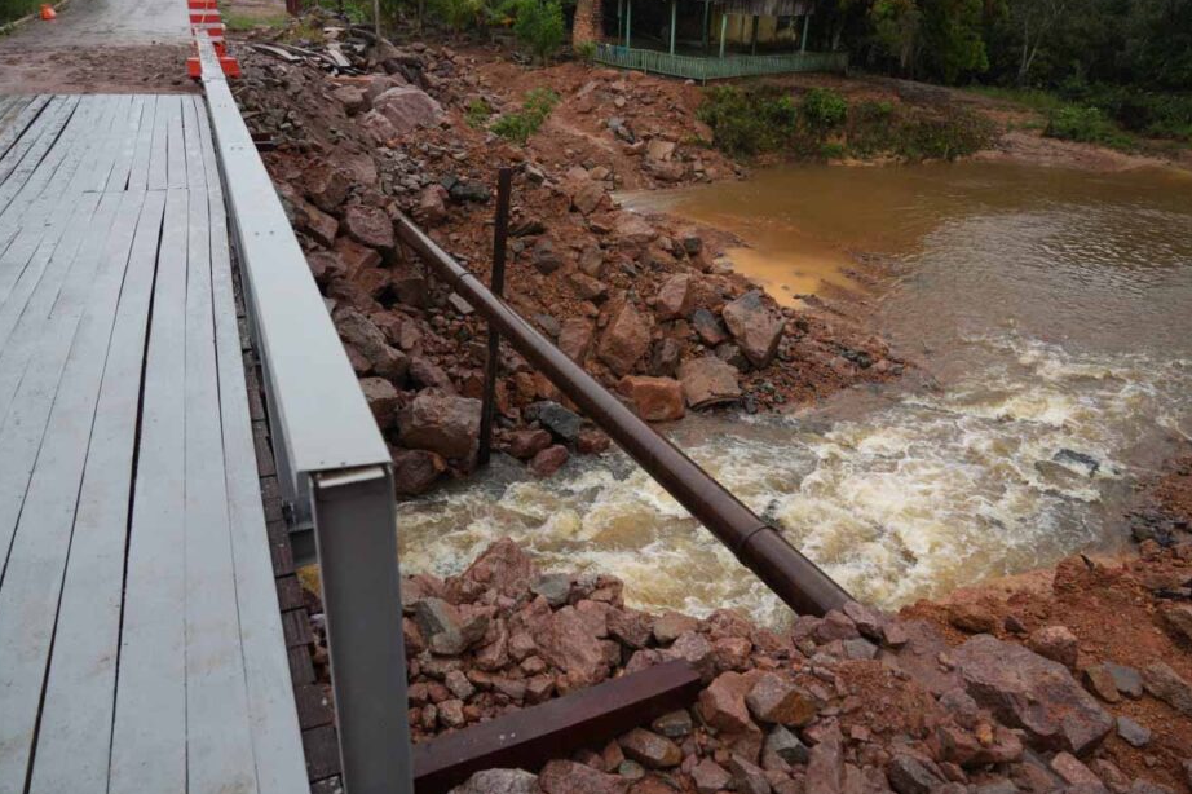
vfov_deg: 51.3
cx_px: 593
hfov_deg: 71.5
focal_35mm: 25
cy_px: 397
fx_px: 827
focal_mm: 24
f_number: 4
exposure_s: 1/500
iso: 160
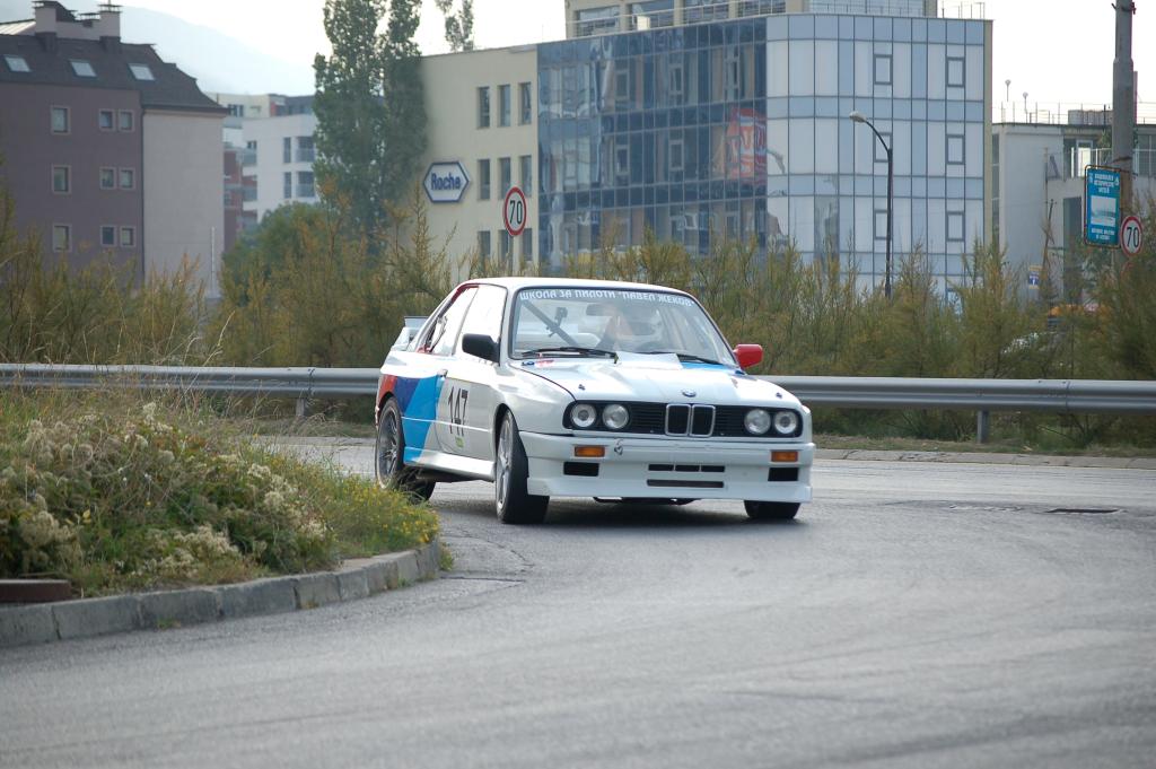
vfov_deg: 9.1
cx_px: 578
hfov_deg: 13.7
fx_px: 4813
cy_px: 384
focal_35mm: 150
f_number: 4.5
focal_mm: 100
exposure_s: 1/1000
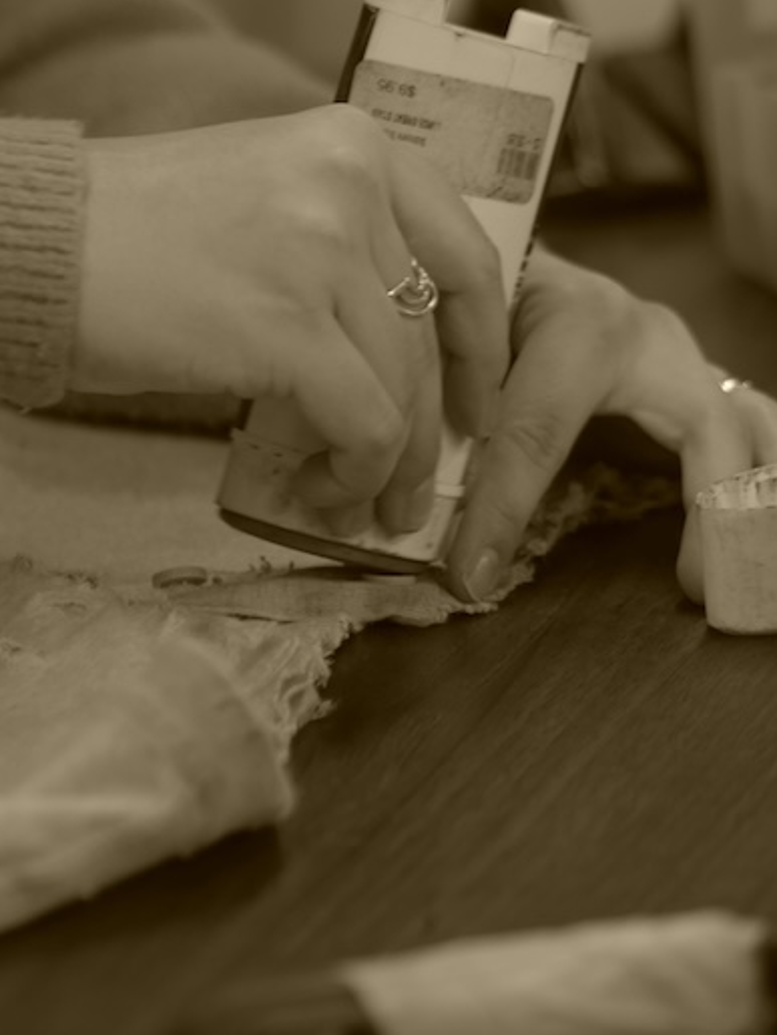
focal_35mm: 167
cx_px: 288
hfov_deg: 8.9
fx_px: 4992
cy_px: 243
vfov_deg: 11.8
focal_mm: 43
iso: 200
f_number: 1.7
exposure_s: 1/100
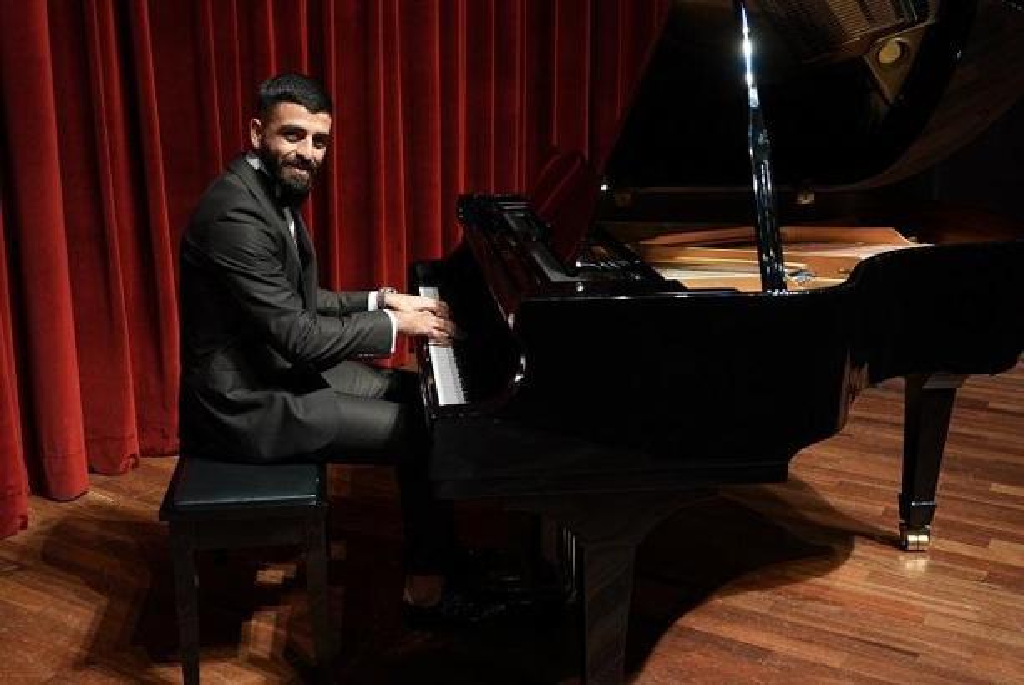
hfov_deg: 53.1
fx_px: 1025
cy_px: 342
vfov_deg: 37.0
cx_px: 512
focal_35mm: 36
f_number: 4
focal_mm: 36
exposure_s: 1/50
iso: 800
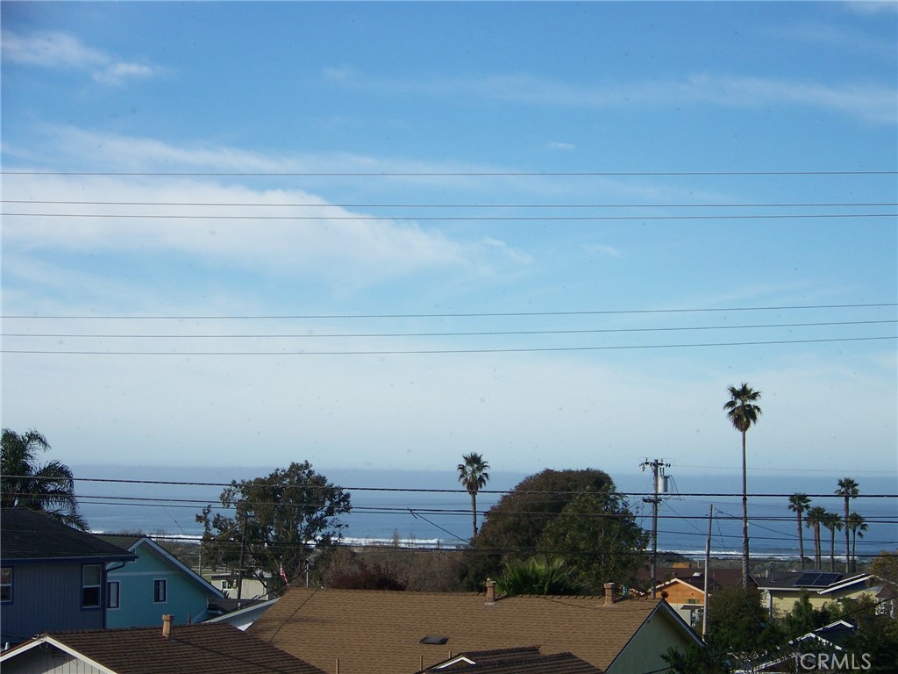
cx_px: 449
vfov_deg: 14.0
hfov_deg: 18.5
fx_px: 2750
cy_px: 337
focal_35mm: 106
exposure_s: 1/1000
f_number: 3.2
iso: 64
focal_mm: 17.6
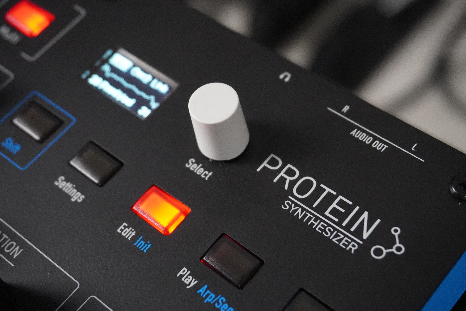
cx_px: 233
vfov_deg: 24.4
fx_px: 718
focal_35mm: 56
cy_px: 156
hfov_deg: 35.9
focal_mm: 37
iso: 6400
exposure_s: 1/50
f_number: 5.6
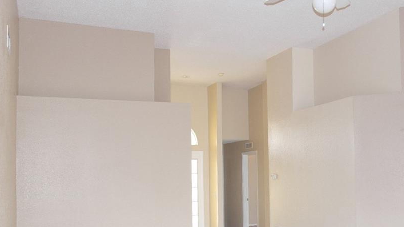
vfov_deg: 29.5
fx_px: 428
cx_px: 251
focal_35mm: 40
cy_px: 154
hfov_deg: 50.0
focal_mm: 20
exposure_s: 1/40
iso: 400
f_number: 3.5
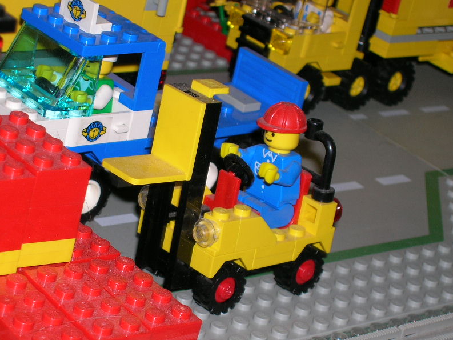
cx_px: 187
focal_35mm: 111
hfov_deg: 17.7
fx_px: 1453
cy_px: 206
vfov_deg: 13.3
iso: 50
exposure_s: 1/60.1
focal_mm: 14.3
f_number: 4.4
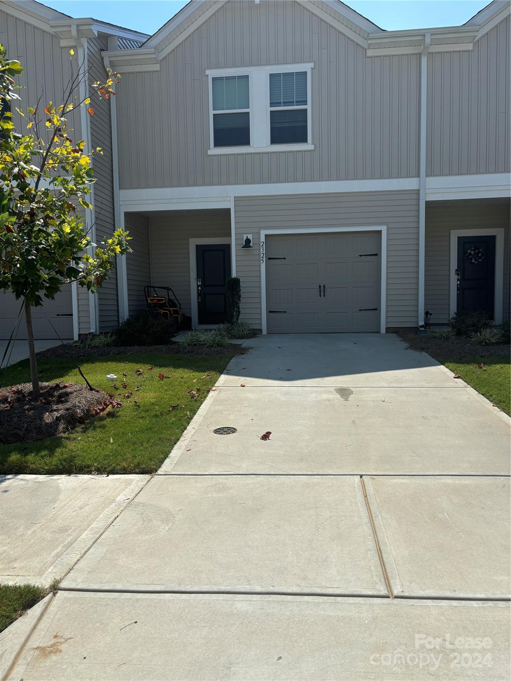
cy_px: 340
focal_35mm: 26
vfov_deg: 67.3
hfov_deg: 53.1
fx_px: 512
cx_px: 256
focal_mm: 5.96
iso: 50
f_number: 1.6
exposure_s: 1/5348
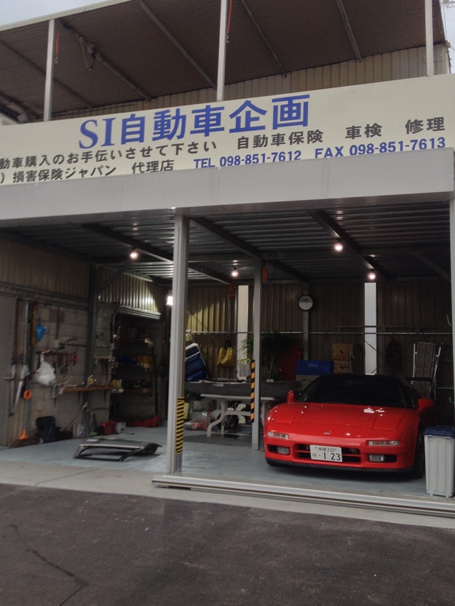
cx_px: 211
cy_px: 276
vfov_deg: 43.8
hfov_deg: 33.6
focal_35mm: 43
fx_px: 753
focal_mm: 4.28
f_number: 2.4
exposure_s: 1/30
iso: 50
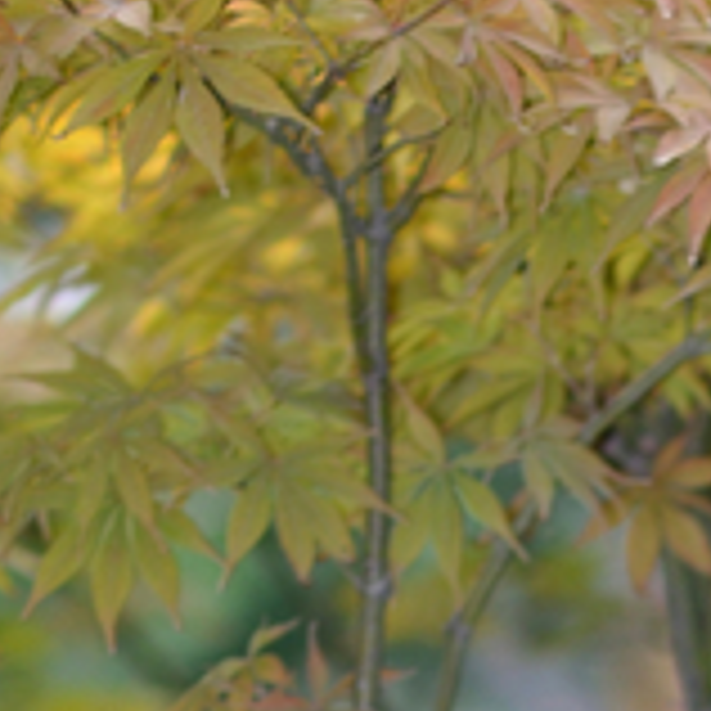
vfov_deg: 2.8
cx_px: 1339
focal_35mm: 614
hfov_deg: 2.8
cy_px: 1944
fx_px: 14278
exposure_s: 1/160
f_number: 2.8
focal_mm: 85
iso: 200
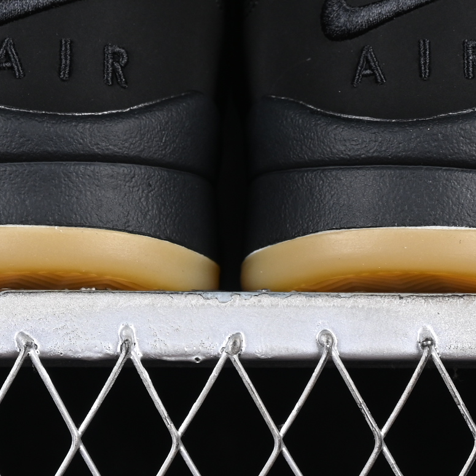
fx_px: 3563
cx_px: 250
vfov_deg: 7.6
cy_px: -47
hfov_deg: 7.6
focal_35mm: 229
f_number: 6.3
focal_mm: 50
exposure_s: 1/60
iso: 160
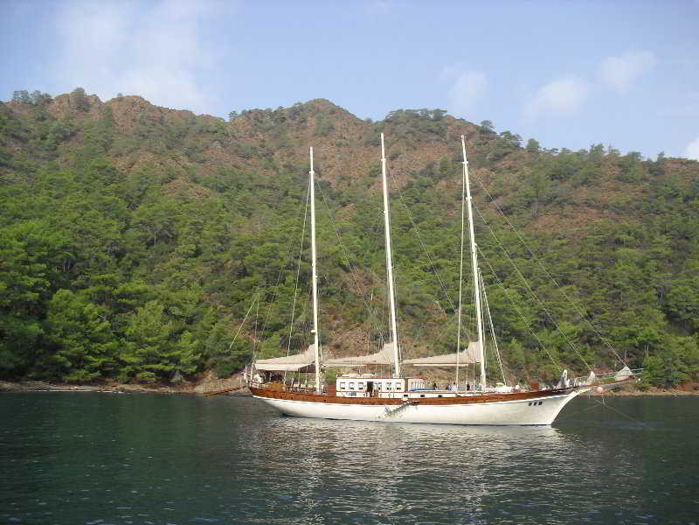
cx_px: 350
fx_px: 727
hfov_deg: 51.4
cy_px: 262
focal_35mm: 36
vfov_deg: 39.7
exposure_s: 1/100
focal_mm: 6.3
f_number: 7.8
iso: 64
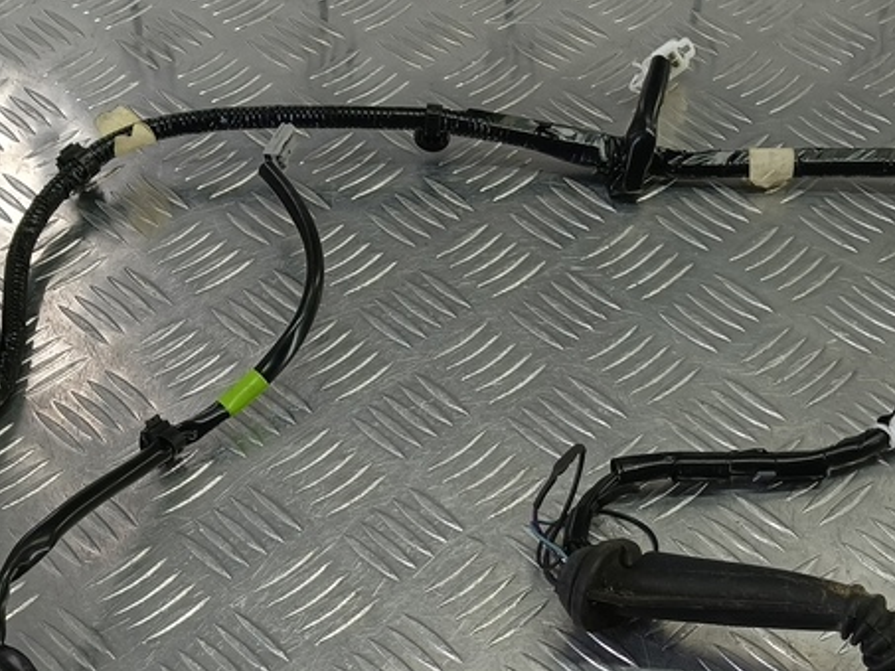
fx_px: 1345
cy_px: 582
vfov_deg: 27.2
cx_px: 443
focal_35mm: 52
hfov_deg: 36.8
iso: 84
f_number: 1.6
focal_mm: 4.11
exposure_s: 1/50
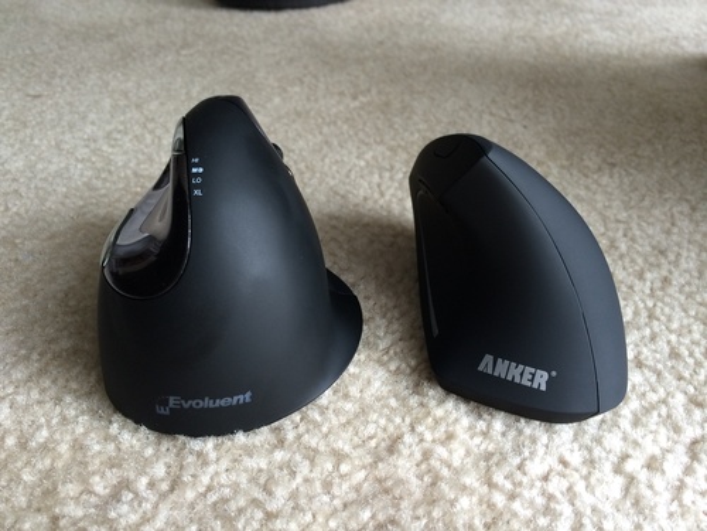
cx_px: 354
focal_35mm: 30
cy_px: 266
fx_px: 613
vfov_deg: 46.8
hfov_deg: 60.0
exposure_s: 1/30
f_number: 2.2
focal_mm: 4.12
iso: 80
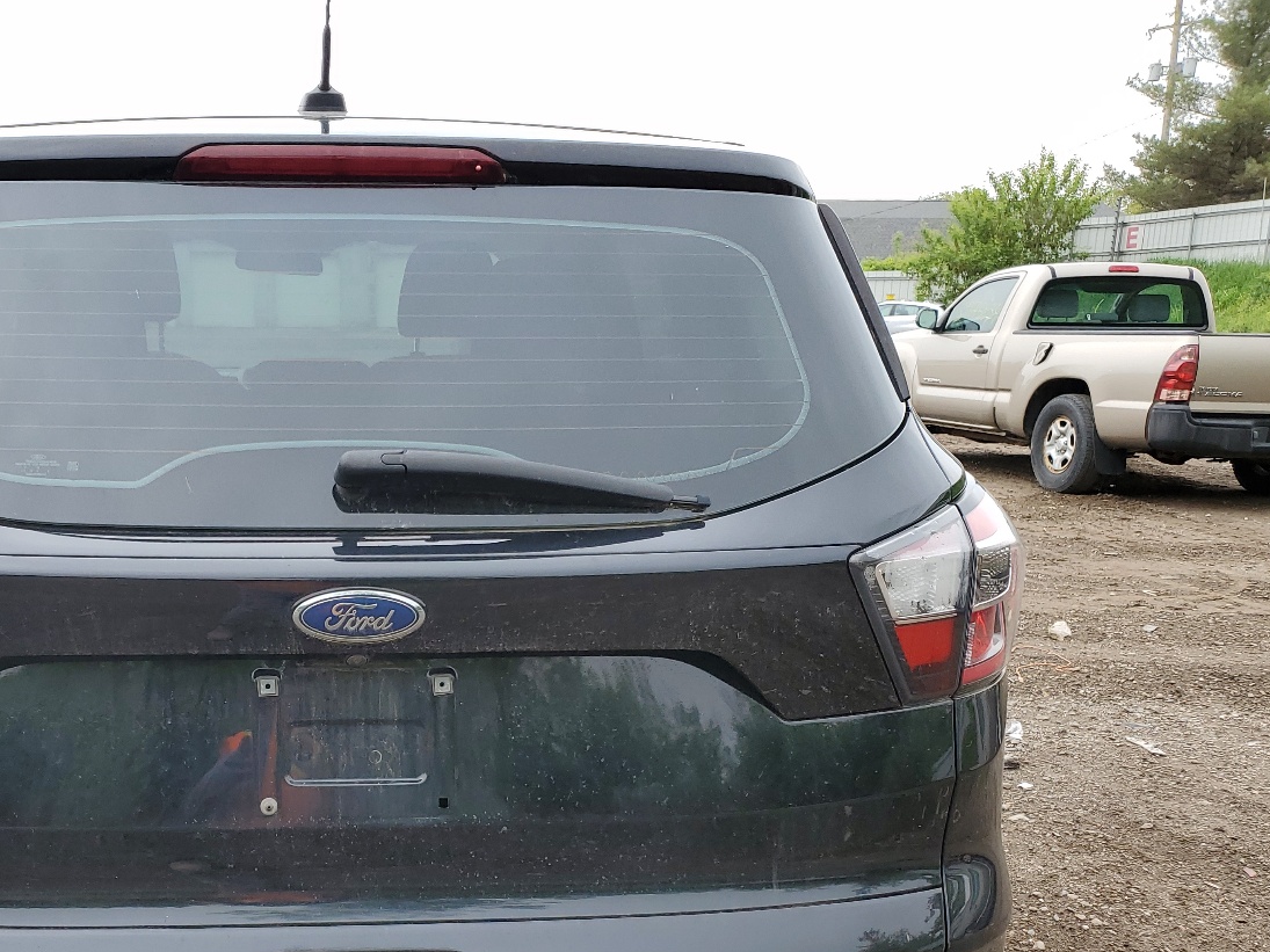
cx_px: 353
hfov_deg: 47.5
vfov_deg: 37.1
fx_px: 1394
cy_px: 675
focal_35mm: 38
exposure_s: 1/714
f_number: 1.5
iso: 50
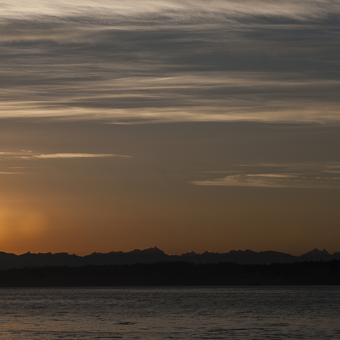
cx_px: 91
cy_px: 170
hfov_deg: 13.0
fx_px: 1489
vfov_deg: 13.0
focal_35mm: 134
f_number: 7.1
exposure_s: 1/800
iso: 100
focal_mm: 70
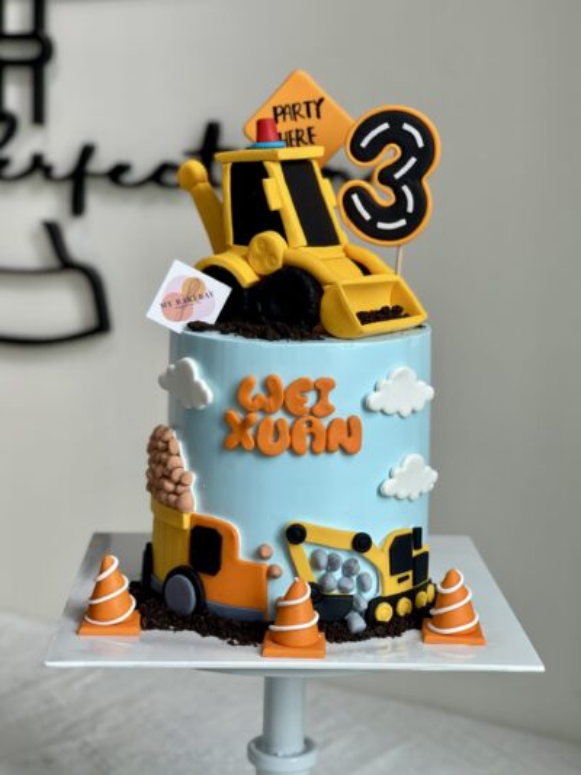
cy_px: 388
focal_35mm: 64
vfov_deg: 30.3
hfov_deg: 22.9
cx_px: 290
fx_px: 1432
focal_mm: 7.5
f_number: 2.2
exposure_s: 1/100
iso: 25
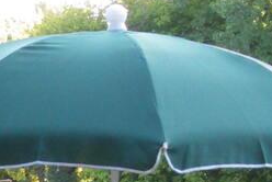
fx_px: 1483
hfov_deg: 10.2
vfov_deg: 6.8
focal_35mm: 196
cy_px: 381
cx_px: -114
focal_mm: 6.3
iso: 100
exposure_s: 1/50
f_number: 3.5
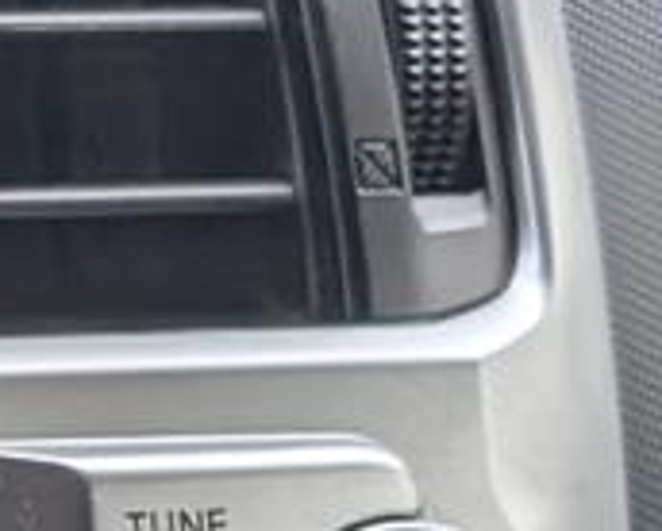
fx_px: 5571
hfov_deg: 6.3
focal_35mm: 284
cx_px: -1278
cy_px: 1027
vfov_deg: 5.4
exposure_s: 1/204
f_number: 1.68
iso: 130
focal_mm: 6.9
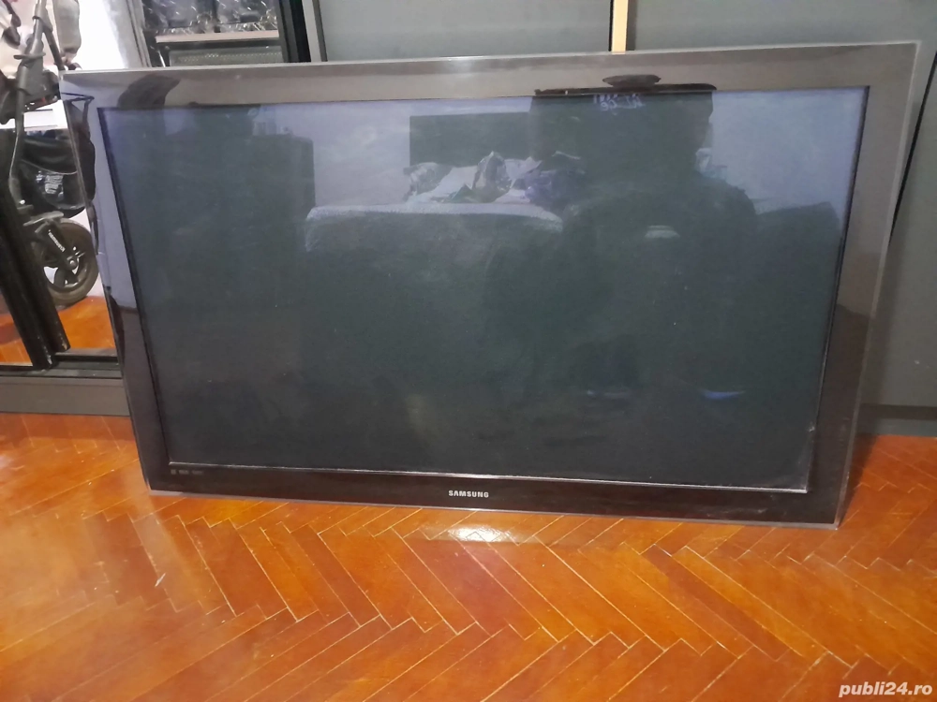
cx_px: 468
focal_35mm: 27
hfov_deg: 65.3
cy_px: 351
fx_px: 731
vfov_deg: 51.4
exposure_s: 1/10
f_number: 1.8
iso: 2500
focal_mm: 4
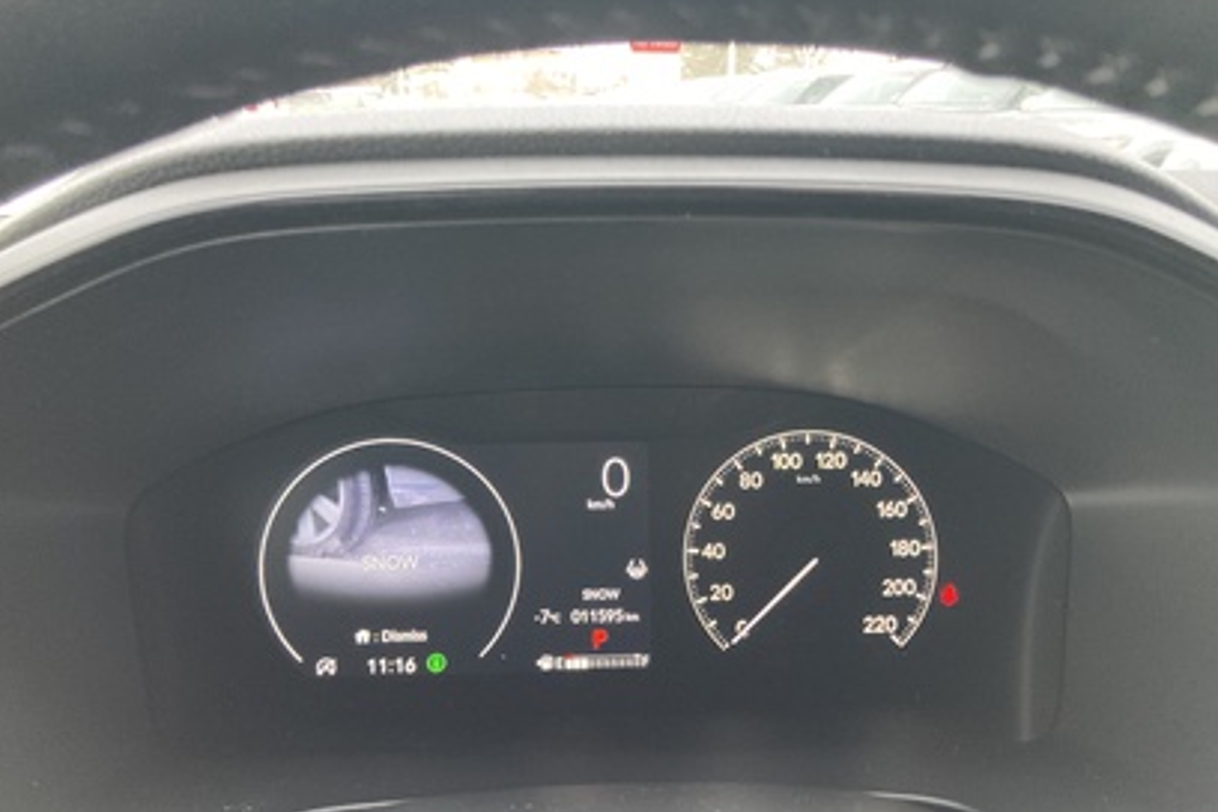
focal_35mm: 30
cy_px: 461
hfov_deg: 61.9
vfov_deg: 43.5
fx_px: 1015
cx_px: 606
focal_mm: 3.99
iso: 320
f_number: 1.8
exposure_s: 1/60
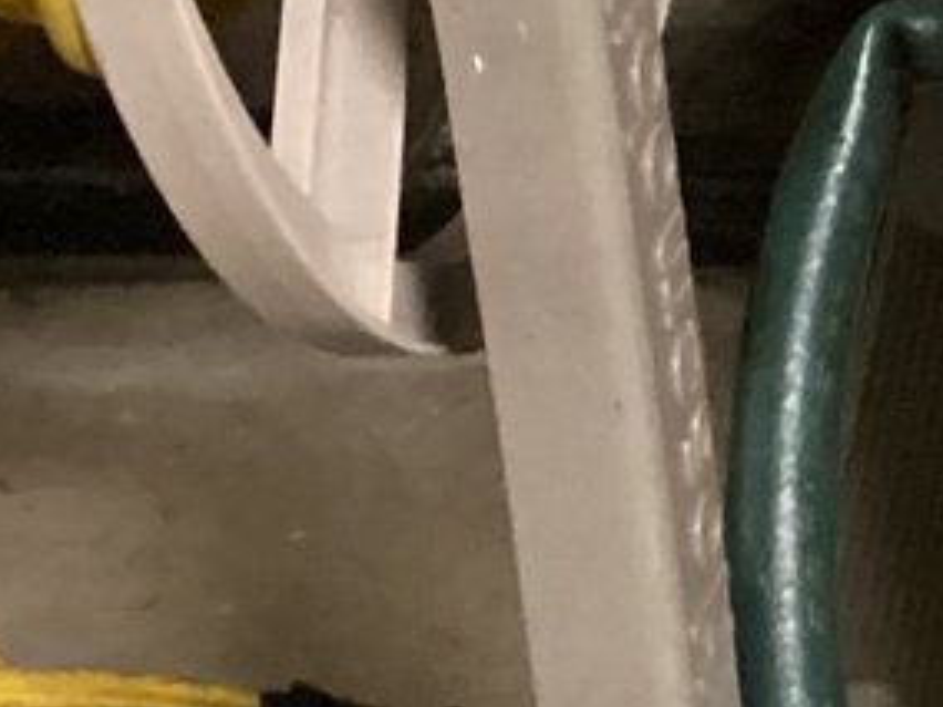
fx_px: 4495
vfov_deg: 9.0
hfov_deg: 10.7
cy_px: 151
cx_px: 2020
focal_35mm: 165
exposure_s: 1/24
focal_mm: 3.3
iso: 640
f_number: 2.4
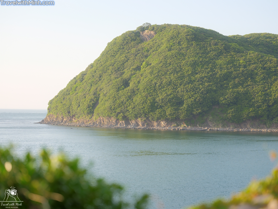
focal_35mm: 87
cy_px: 104
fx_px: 699
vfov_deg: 17.0
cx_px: 139
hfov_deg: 22.5
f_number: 2.8
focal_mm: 110
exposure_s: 1/500
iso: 200
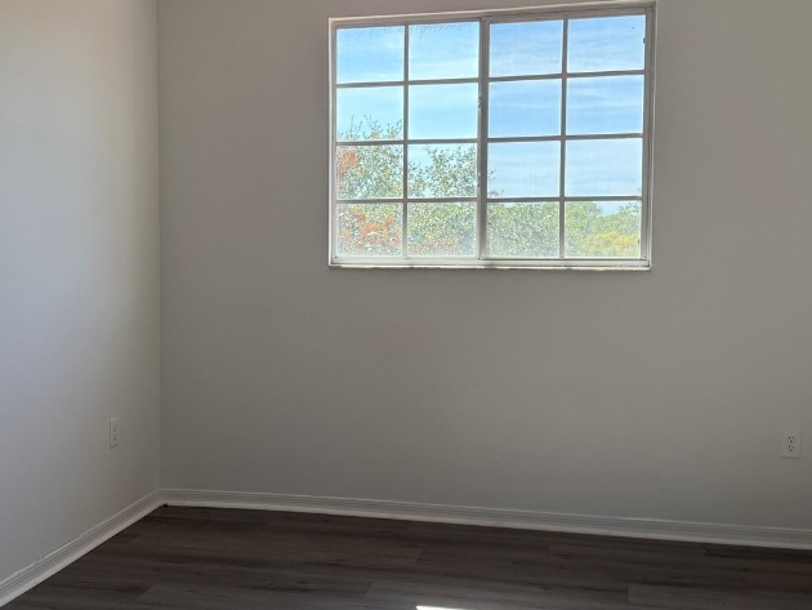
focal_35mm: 39
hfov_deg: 47.8
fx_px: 915
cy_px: 273
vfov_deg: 36.8
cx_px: 384
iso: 100
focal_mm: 6.76
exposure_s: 1/849
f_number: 1.78
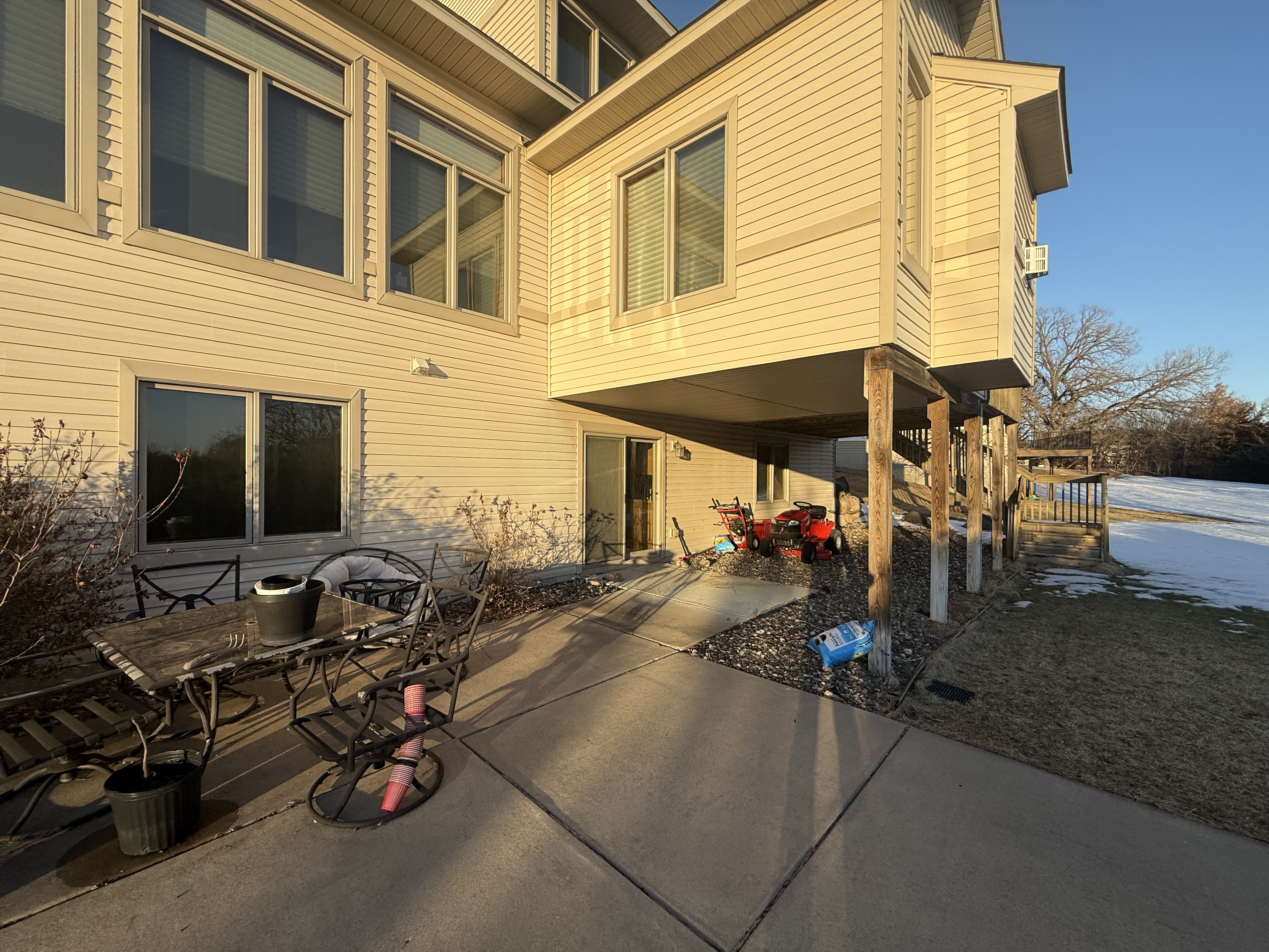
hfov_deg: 102.1
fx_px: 513
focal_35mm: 14
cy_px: 476
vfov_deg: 85.7
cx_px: 634
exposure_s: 1/1285
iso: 50
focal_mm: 2.22
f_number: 2.2
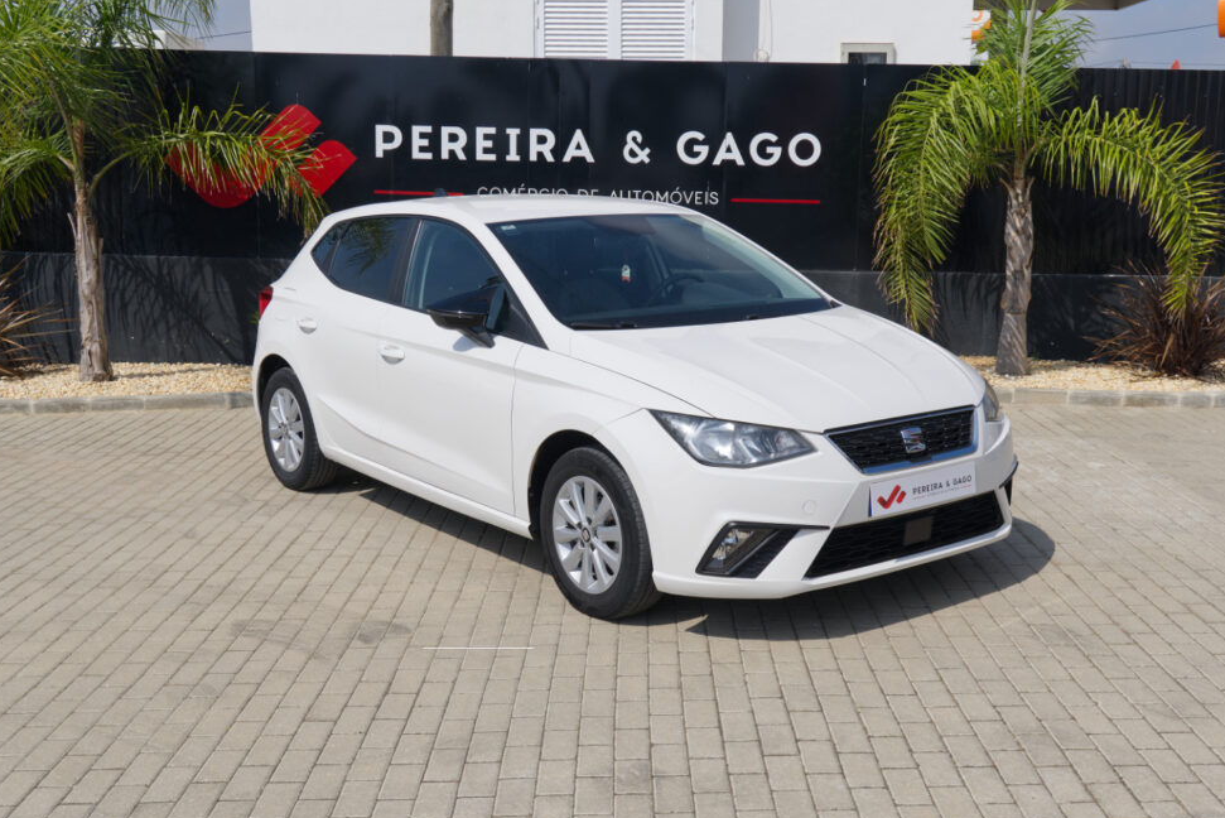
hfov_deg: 49.5
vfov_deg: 34.2
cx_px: 628
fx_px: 1327
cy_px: 417
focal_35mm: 39
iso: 160
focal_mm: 24.9
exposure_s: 1/400
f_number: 9
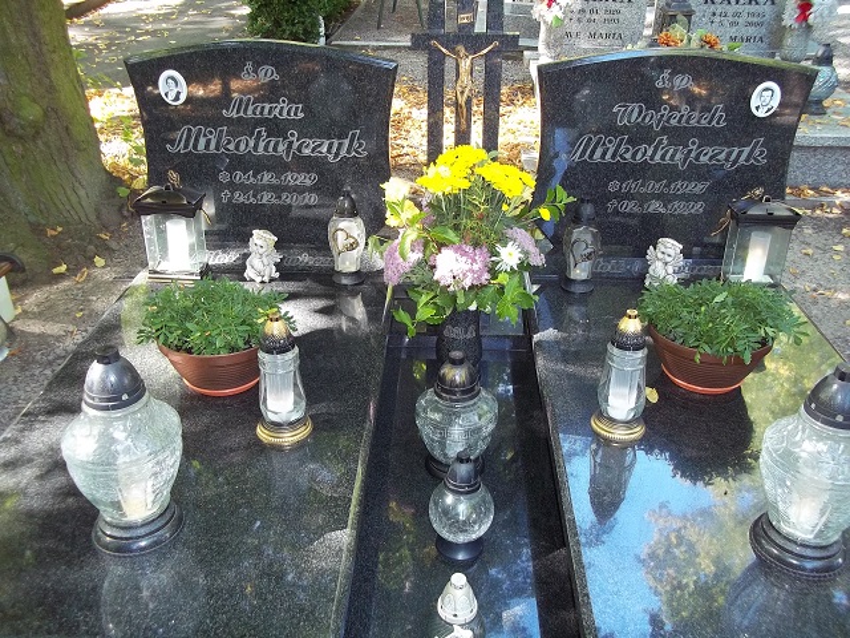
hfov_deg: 56.8
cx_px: 425
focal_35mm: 32
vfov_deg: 44.2
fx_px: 786
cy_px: 319
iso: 160
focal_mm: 5.7
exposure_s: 1/40
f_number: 2.9
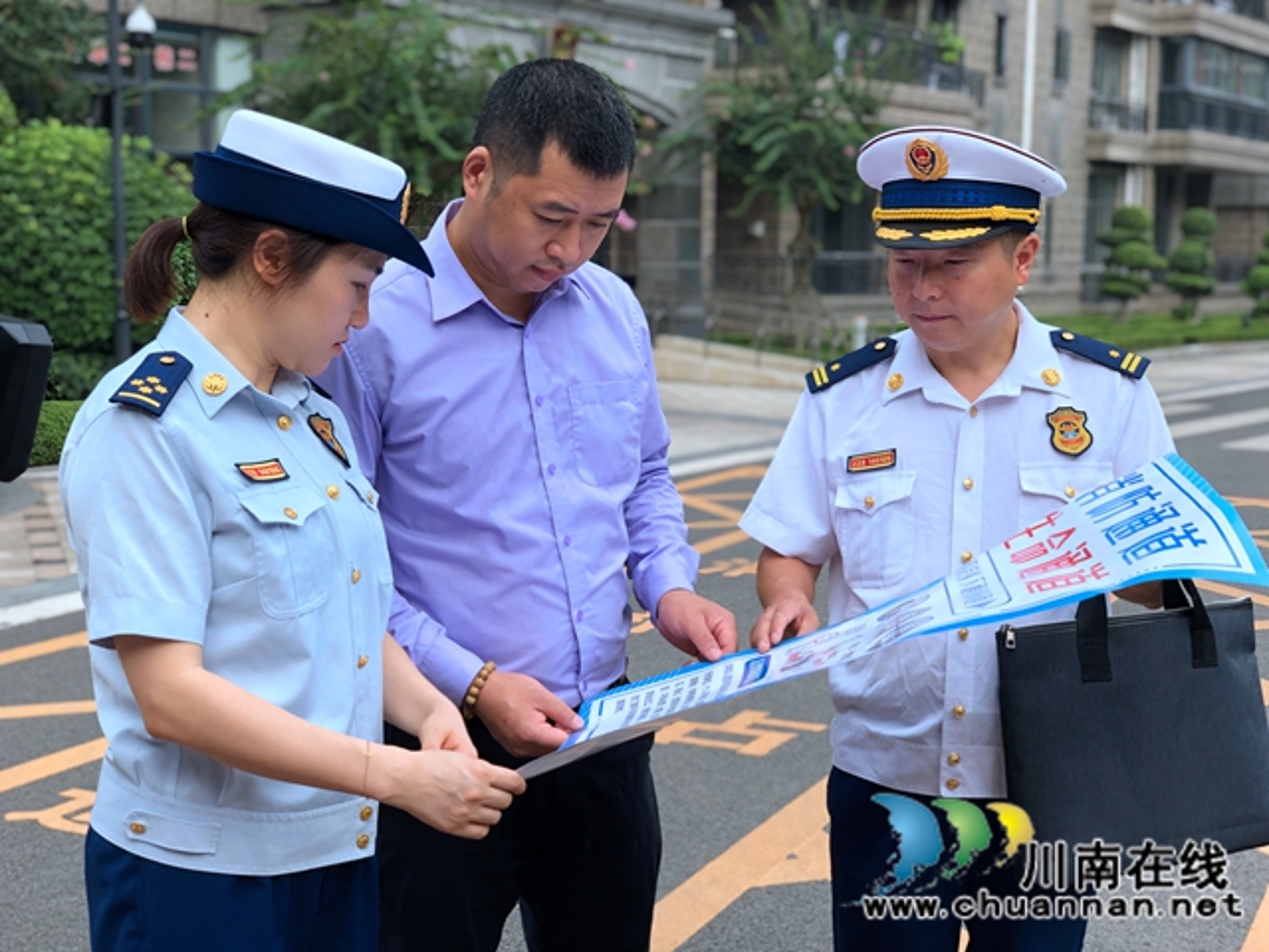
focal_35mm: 52
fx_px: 1906
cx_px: 634
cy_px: 476
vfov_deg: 28.0
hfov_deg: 36.8
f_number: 2.4
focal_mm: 6
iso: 16
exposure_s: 1/241
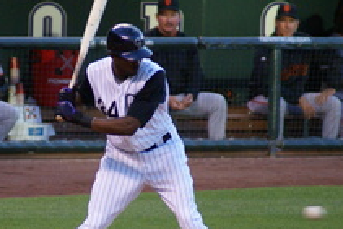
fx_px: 8132
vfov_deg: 1.6
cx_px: 117
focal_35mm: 853
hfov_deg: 2.4
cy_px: 145
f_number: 5.6
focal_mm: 300
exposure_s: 1/500
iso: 800
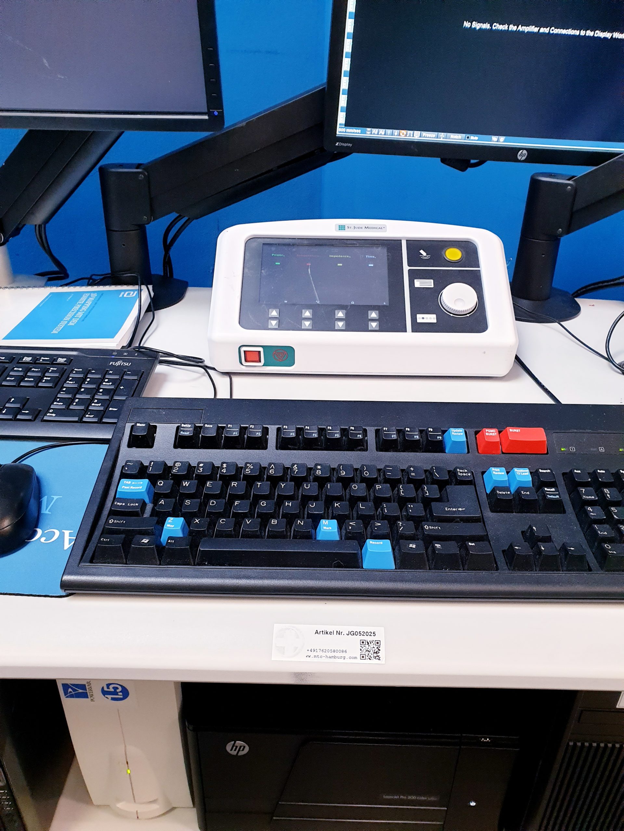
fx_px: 625
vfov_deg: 67.3
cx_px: 312
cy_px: 416
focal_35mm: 26
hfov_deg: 53.1
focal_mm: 4.3
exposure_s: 1/50
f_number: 2.4
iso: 250
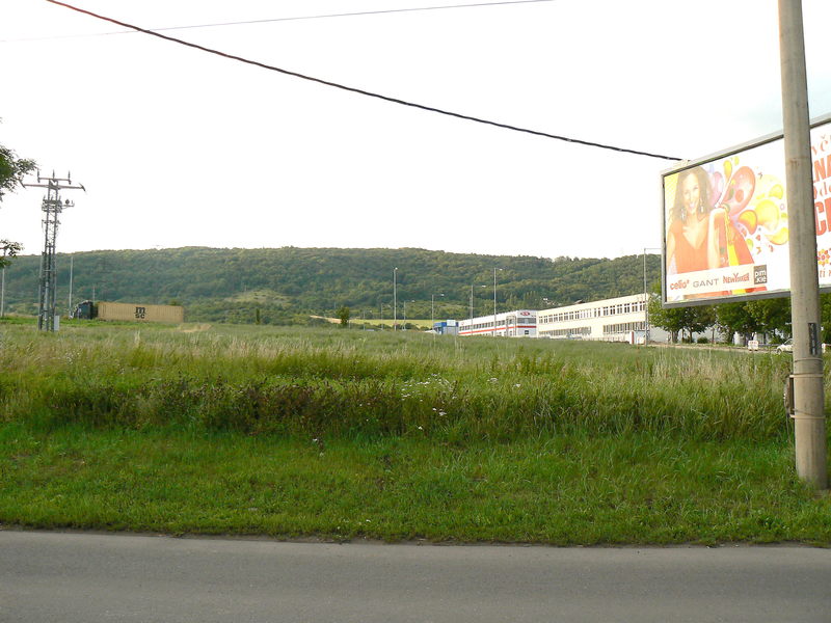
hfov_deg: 51.4
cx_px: 416
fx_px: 864
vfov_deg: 39.7
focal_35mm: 36
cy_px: 312
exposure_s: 1/250
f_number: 3.6
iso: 100
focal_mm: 6
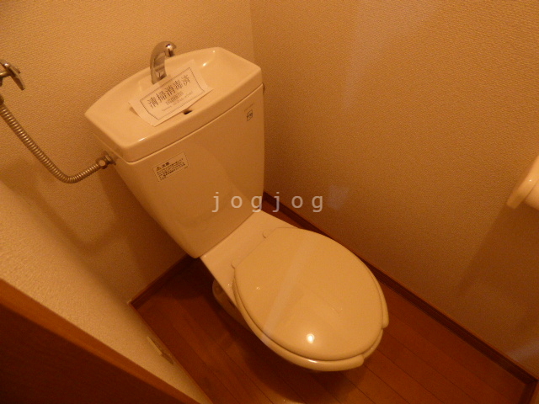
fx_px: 311
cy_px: 202
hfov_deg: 81.7
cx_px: 270
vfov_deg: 66.0
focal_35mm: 20
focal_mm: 3.58
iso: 400
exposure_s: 1/40
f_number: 2.8
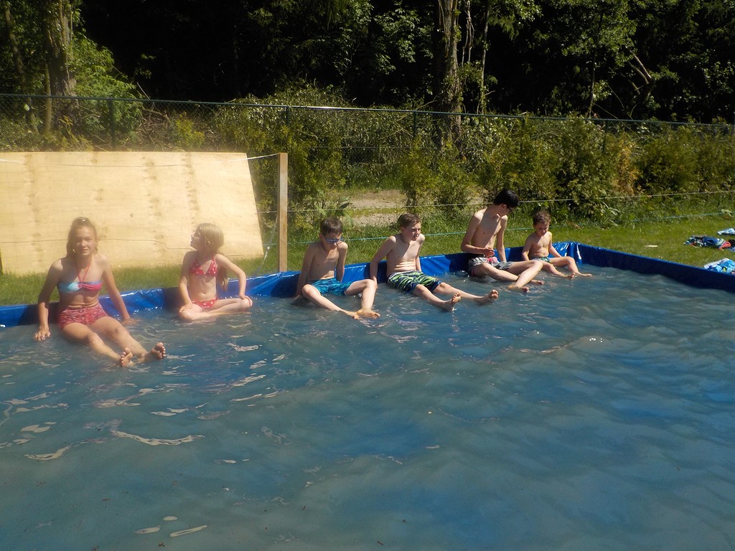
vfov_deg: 46.8
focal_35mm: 30
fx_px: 637
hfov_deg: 60.0
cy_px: 276
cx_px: 368
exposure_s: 1/1250
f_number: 3.3
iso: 125
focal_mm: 4.1
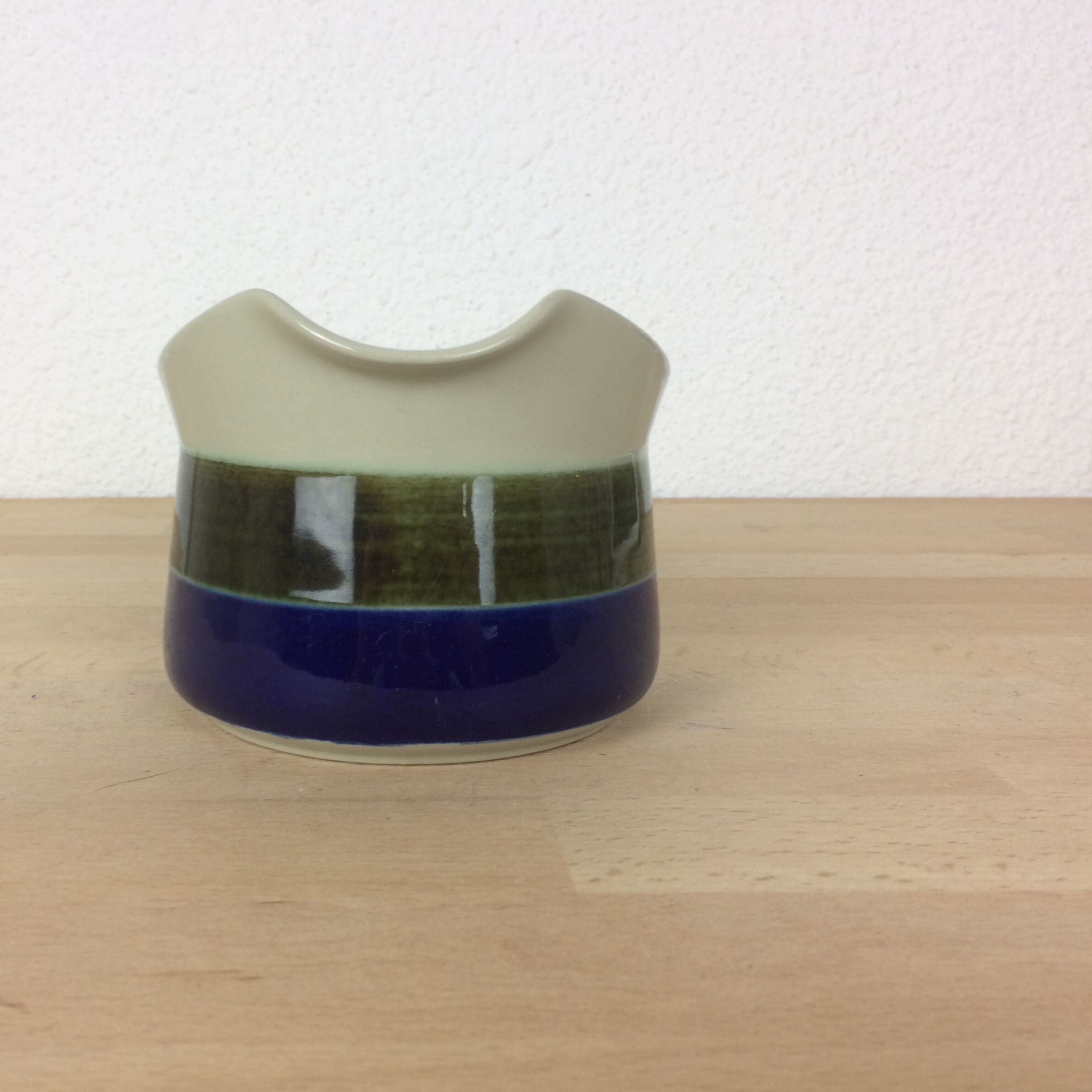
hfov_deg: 46.9
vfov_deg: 47.2
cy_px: 542
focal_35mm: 35
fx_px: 1249
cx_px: 421
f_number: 2.2
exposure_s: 1/50
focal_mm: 4.15
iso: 32
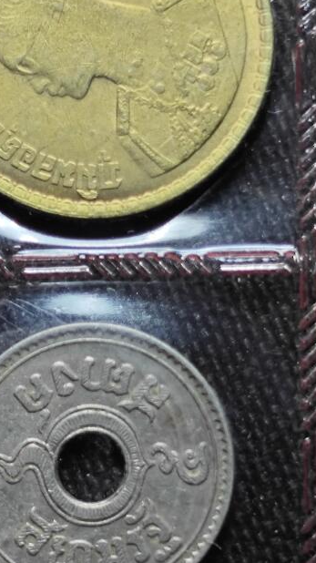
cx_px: 74
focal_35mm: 121
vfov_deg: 17.7
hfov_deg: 10.0
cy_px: 249
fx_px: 1805
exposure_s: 1/71
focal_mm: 5.84
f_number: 1.6
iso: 100
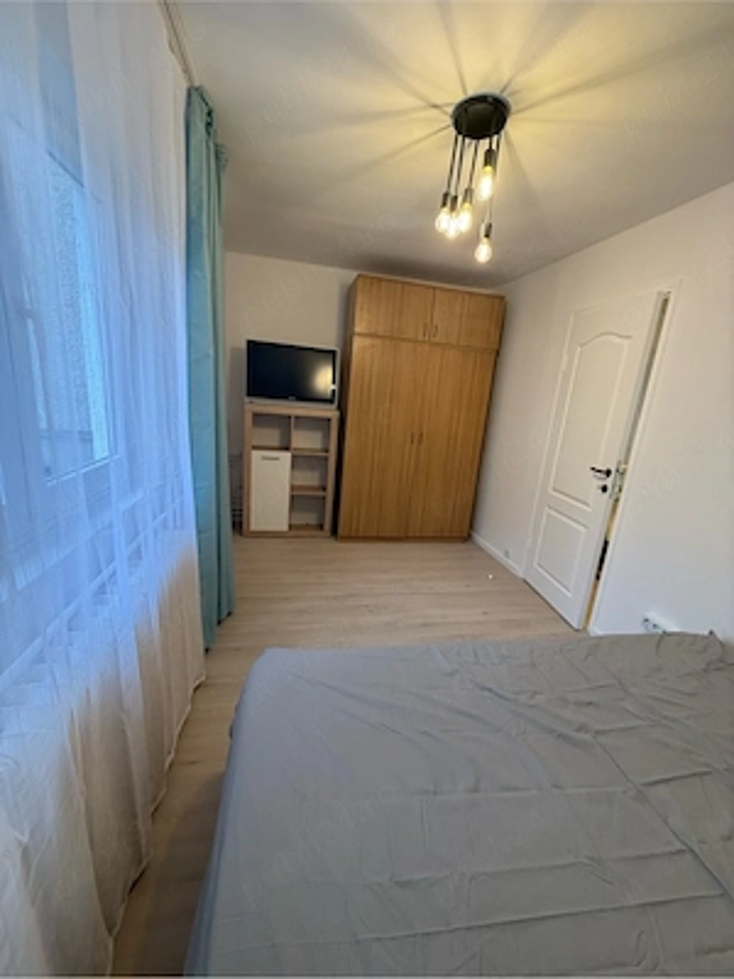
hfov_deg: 85.7
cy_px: 490
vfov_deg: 102.1
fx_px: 396
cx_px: 367
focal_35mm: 14
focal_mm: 2.22
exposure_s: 1/100
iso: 125
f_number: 2.2
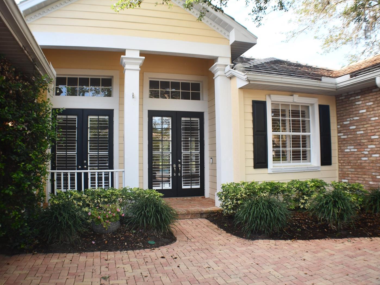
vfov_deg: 43.0
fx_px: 362
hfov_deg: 55.3
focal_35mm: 33
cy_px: 142
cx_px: 183
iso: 400
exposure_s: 1/250
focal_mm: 20
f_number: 4
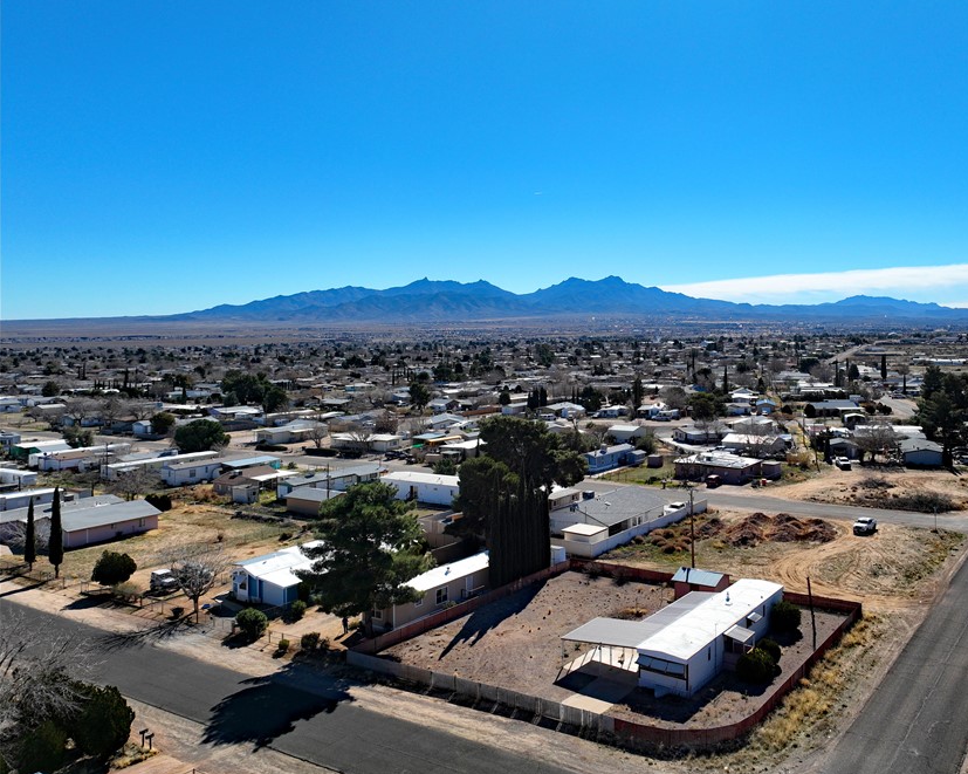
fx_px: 831
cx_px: 598
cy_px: 327
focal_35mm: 29
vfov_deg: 49.8
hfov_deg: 59.8
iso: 110
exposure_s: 1/2500
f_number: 2.8
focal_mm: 12.29
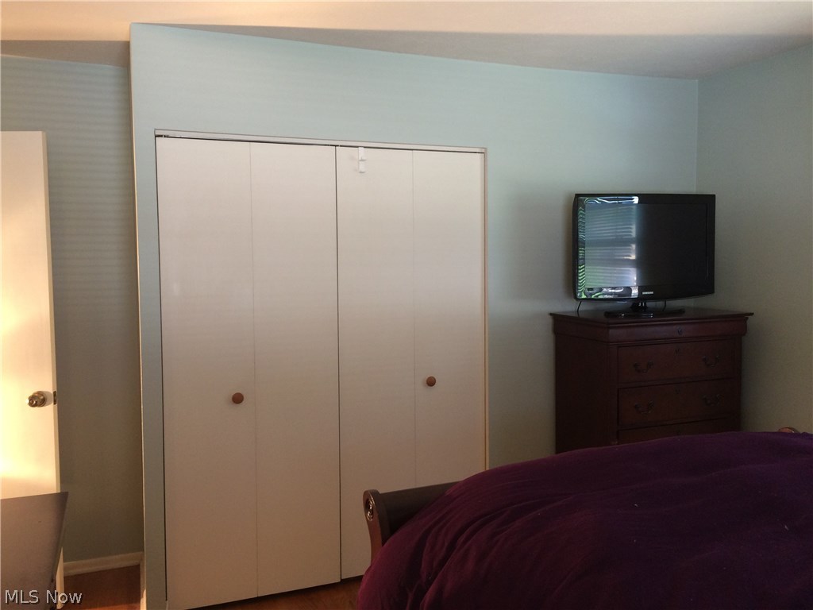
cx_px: 406
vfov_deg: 48.2
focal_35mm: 29
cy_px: 305
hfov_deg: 61.7
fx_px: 681
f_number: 2.2
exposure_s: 1/30
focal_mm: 4.15
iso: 125
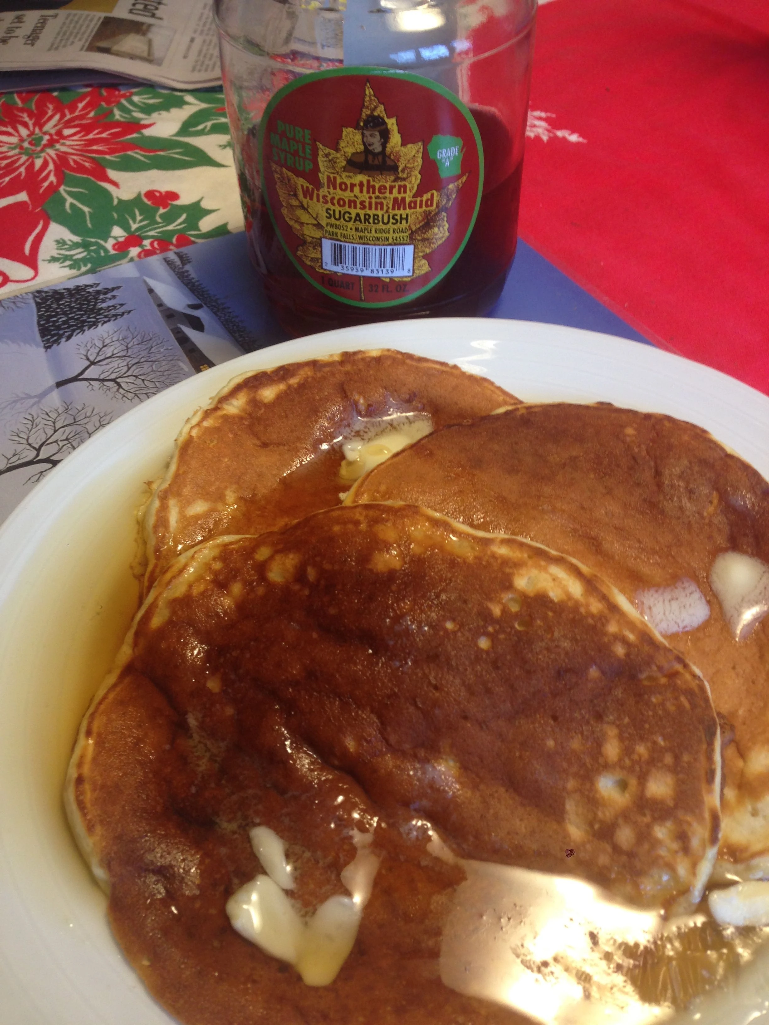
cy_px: 512
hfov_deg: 42.9
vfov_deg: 55.4
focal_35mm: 33
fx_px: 977
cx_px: 384
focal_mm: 4.12
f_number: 2.4
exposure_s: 1/20
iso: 64
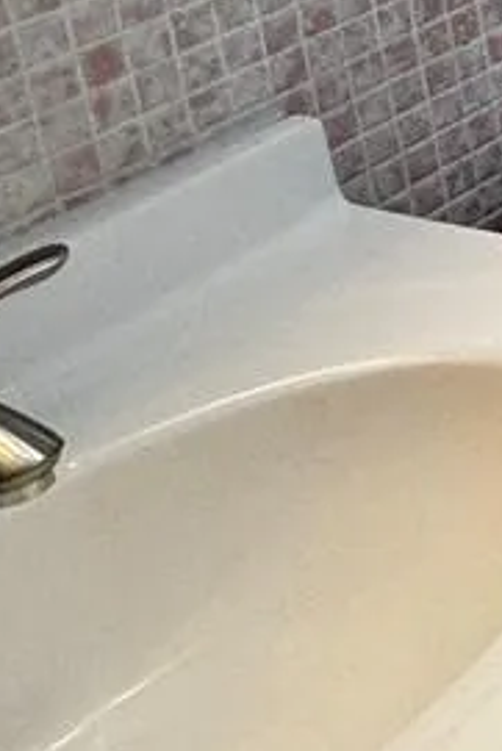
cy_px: -233
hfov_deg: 10.6
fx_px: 1796
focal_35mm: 86
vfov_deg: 21.3
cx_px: 1542
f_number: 2.2
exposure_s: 1/120
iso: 160
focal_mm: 2.22
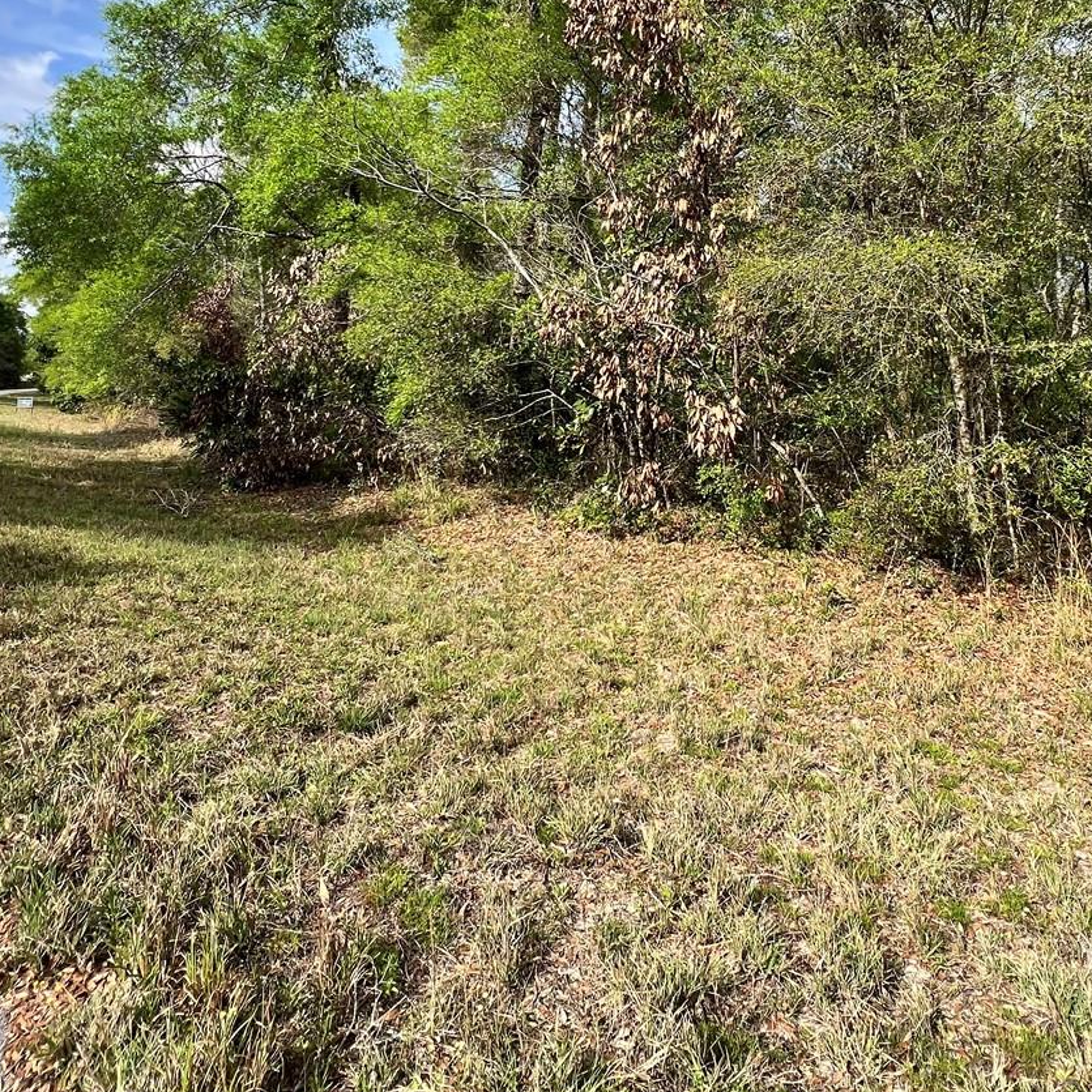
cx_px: 637
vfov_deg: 67.2
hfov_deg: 69.1
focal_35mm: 22
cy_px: 342
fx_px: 785
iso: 32
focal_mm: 1.57
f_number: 1.8
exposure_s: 1/669
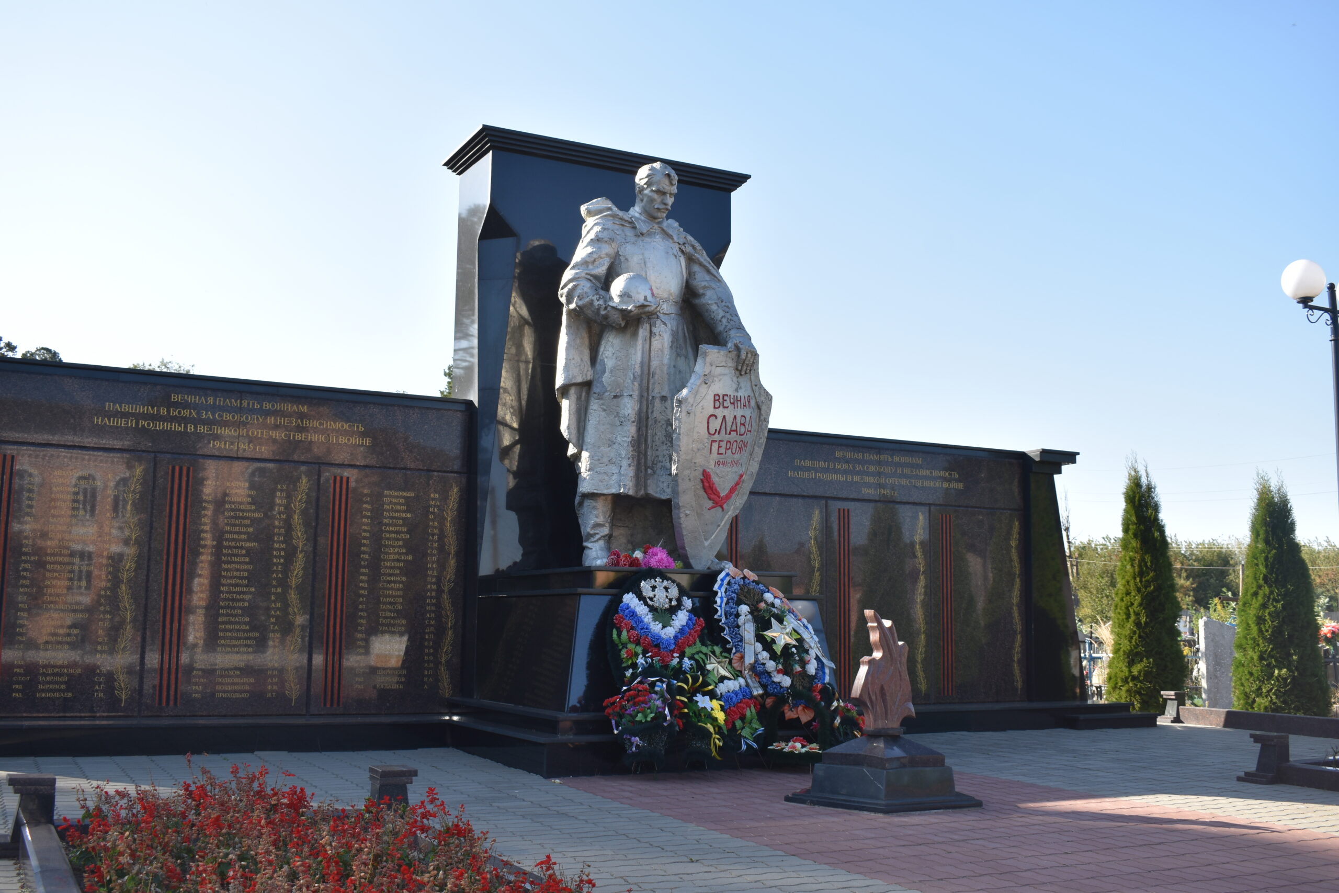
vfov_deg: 36.9
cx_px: 670
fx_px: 1339
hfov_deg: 53.1
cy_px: 446
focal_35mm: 36
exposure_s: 1/200
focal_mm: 24
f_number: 6.3
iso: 100
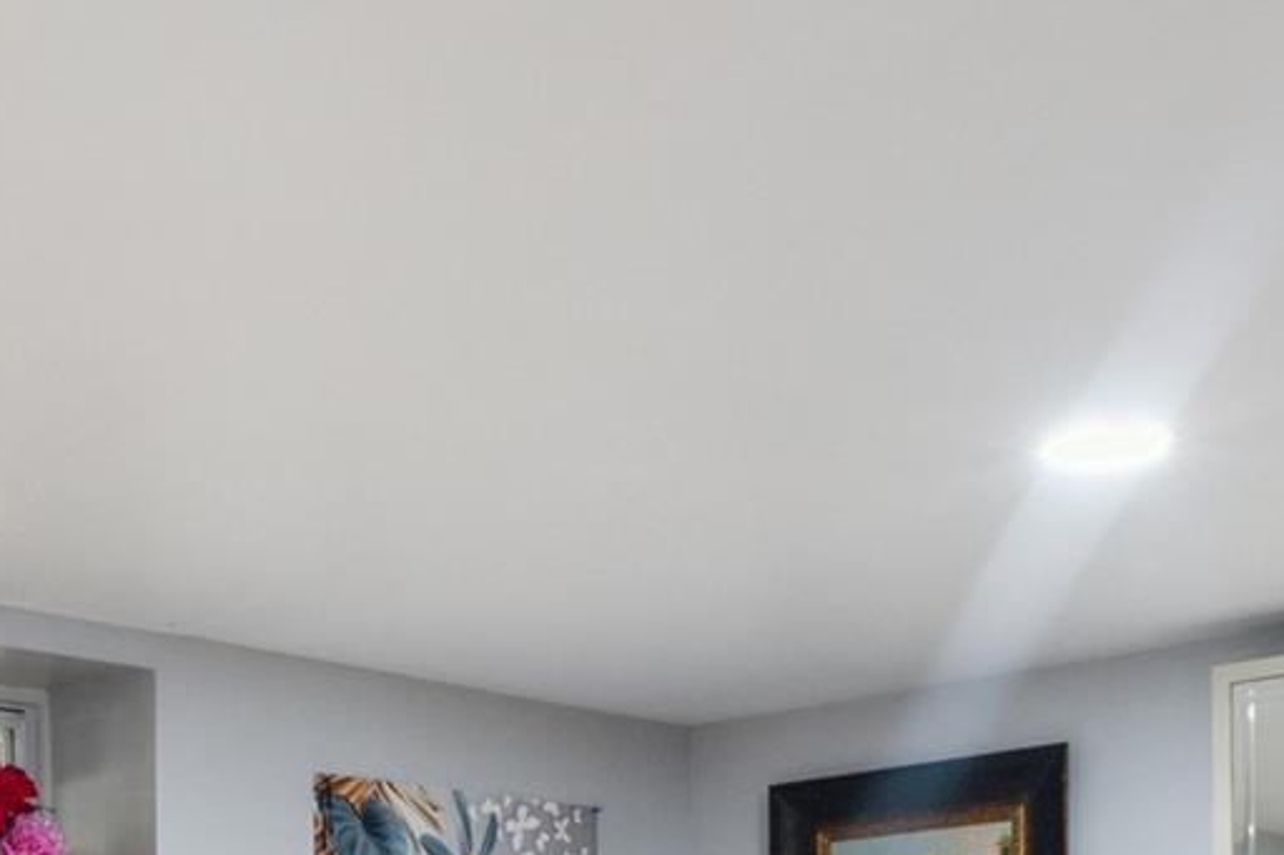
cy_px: 1230
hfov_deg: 30.4
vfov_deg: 19.0
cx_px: 206
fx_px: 2282
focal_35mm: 64
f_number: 5.6
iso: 500
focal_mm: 16
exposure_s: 1/80
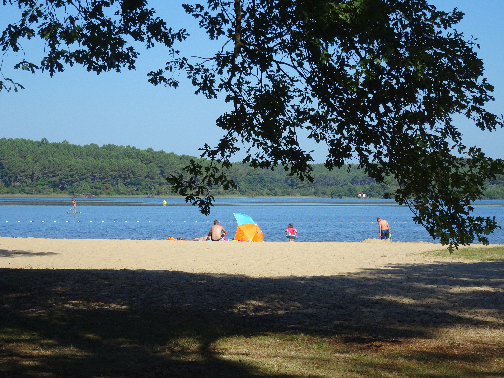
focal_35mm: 108
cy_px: 189
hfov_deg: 18.2
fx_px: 1572
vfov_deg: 13.7
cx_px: 252
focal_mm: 18.53
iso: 80
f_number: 5
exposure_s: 1/500
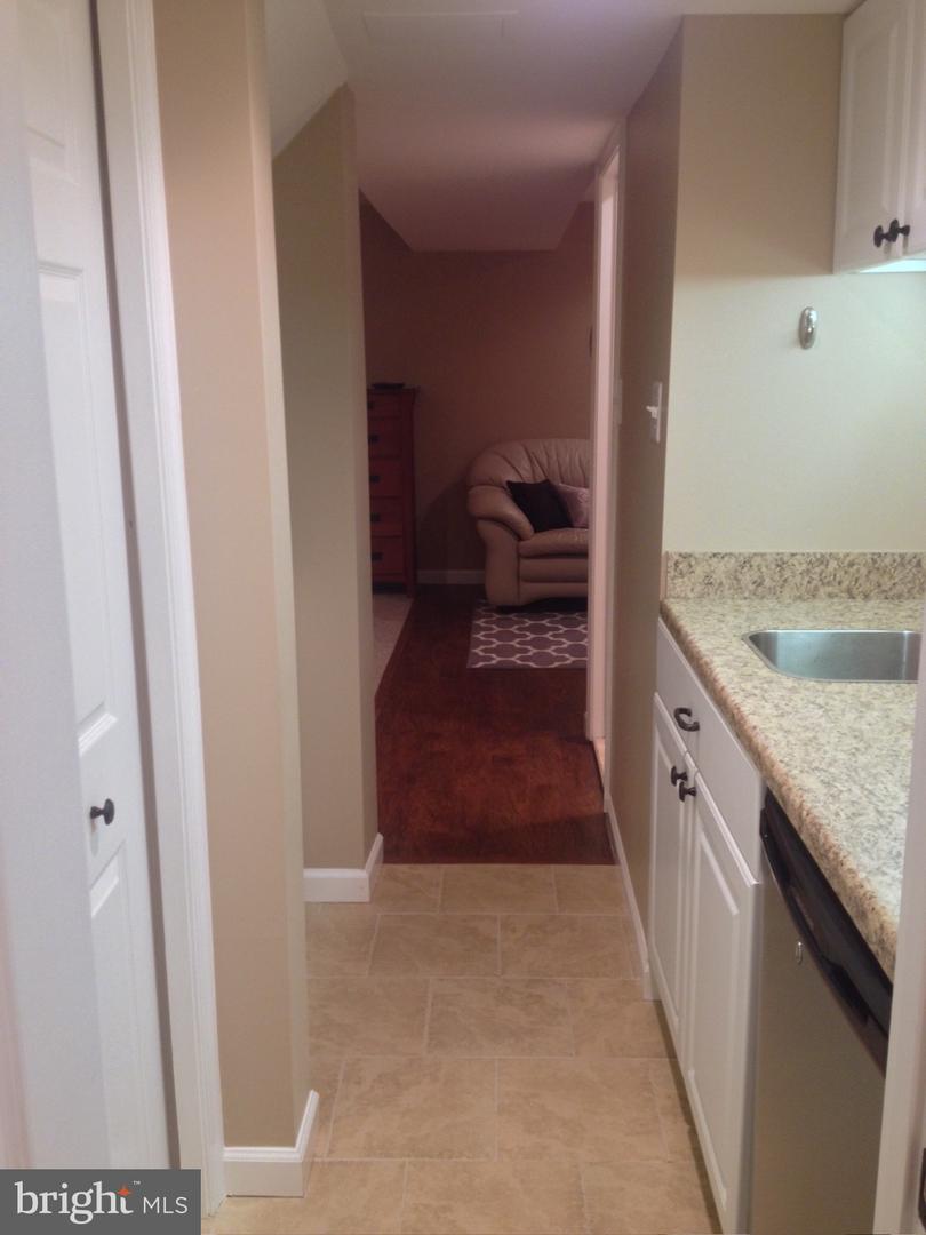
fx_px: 1248
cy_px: 618
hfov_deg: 40.7
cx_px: 463
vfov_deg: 52.6
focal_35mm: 35
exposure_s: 1/20
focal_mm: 4.28
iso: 80
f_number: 2.4
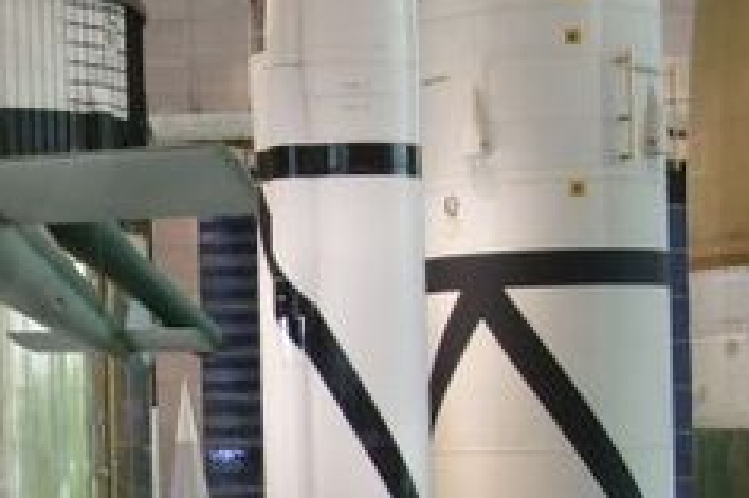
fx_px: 2100
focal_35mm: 101
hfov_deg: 19.4
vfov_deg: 13.4
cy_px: 425
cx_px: -75
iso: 200
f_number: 3
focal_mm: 7.2
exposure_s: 1/45
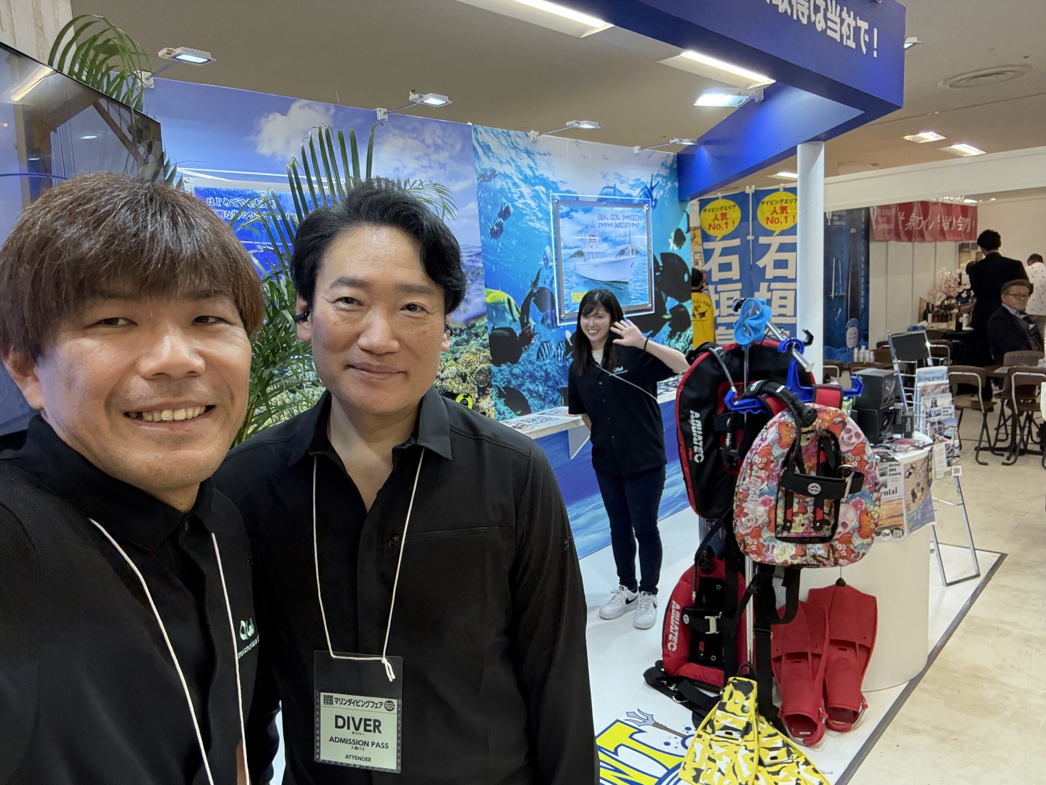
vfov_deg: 58.9
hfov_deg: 73.9
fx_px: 695
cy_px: 392
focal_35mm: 23
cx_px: 523
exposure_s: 1/100
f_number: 1.9
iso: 125
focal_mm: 2.69
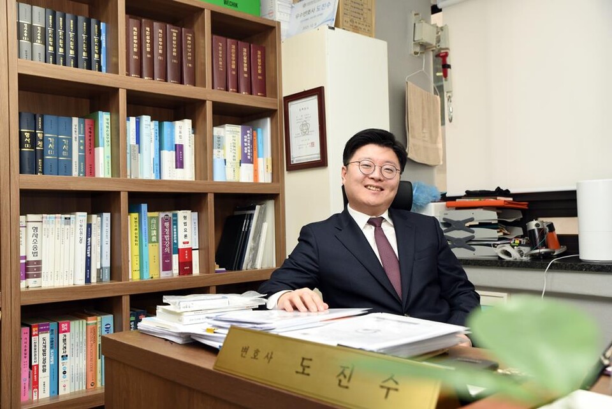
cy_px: 204
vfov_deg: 36.9
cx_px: 306
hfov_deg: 53.1
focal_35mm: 36
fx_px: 612
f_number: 4
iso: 800
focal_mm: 36
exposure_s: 1/200
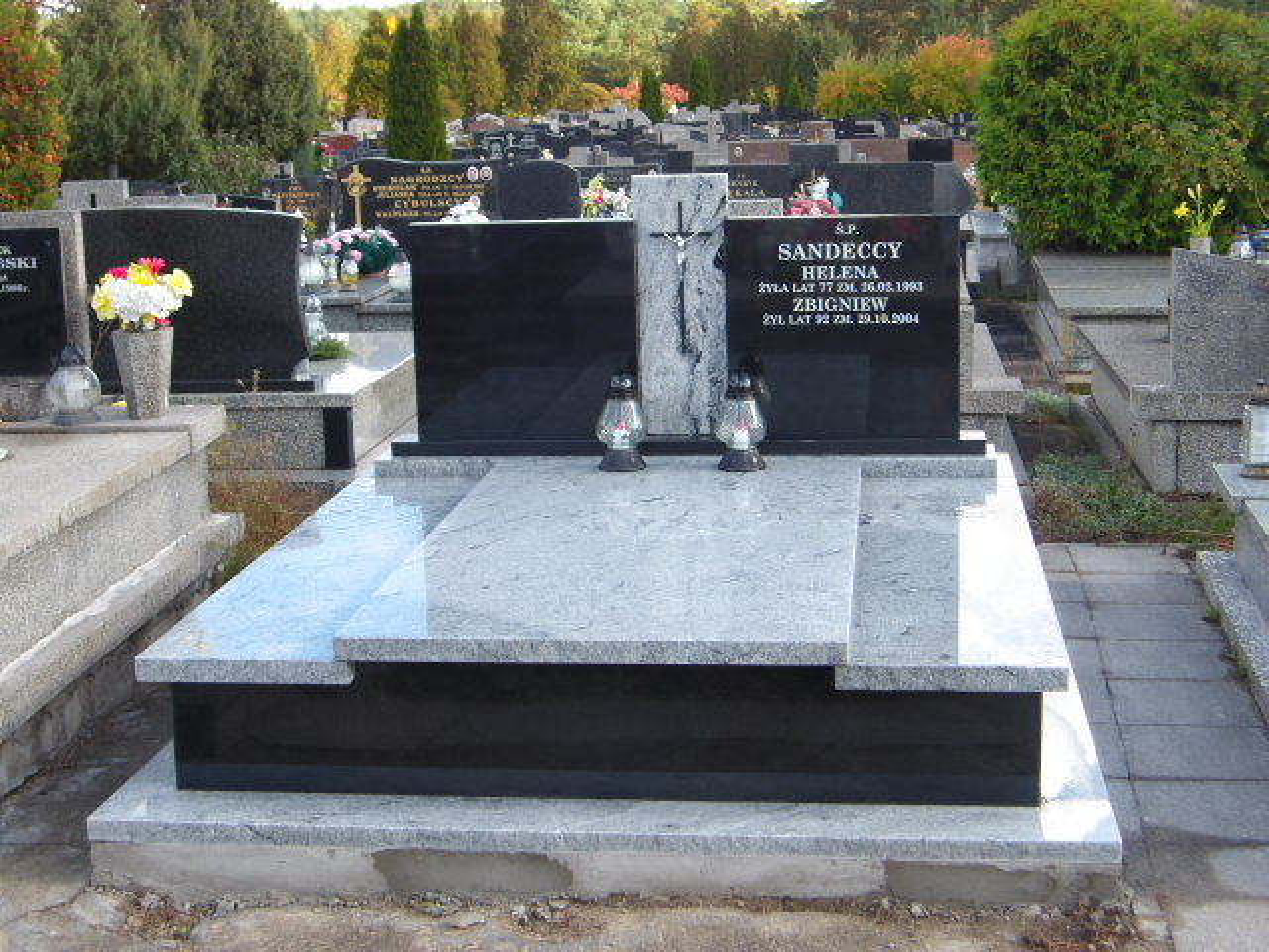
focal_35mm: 53
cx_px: 634
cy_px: 476
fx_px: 1943
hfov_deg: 36.2
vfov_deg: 27.5
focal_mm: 9.4
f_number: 4.2
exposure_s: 1/135
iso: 100
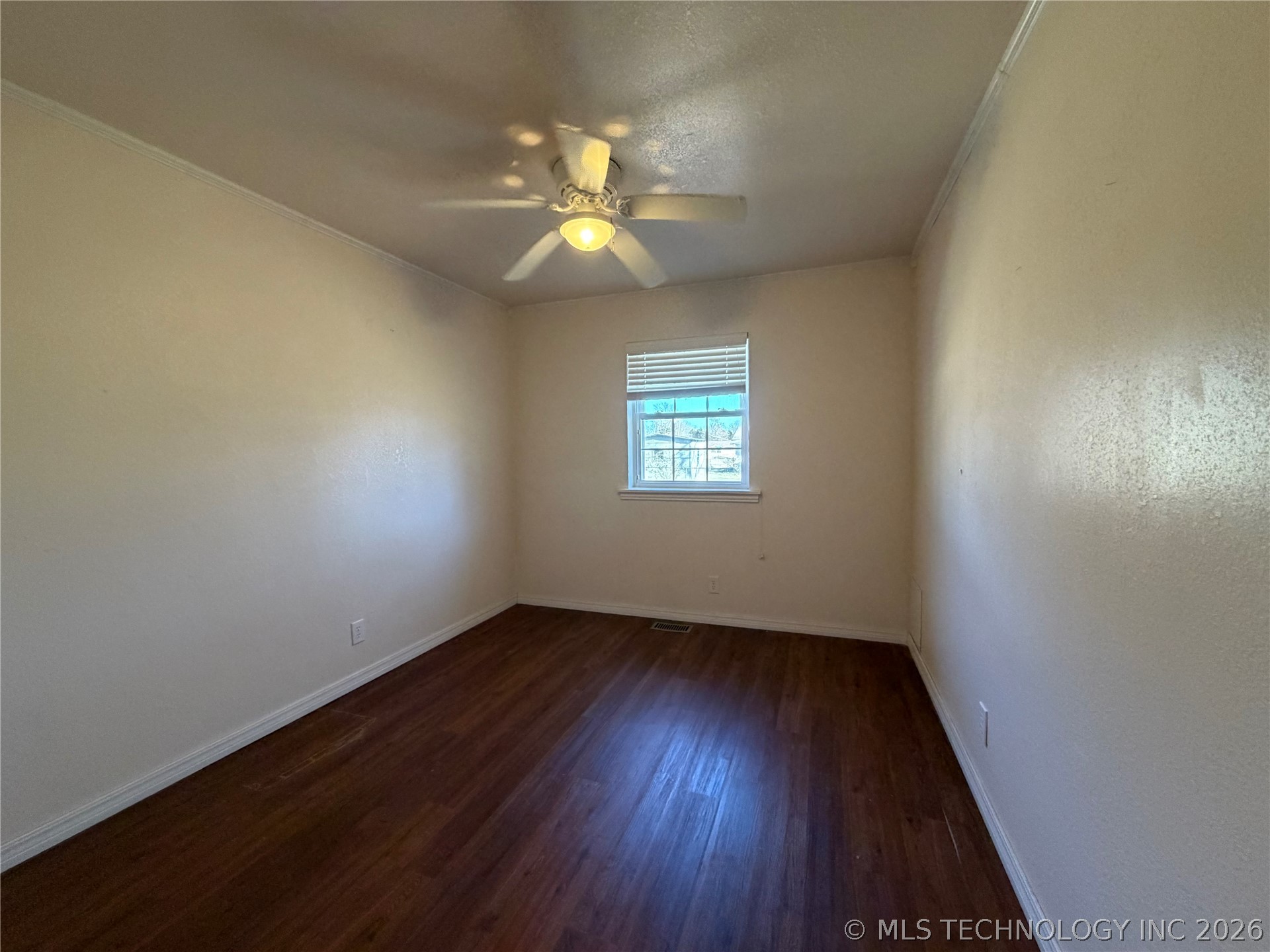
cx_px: 635
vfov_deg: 85.7
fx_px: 514
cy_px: 476
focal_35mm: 14
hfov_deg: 102.1
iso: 400
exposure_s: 1/60
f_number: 2.2
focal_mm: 2.22
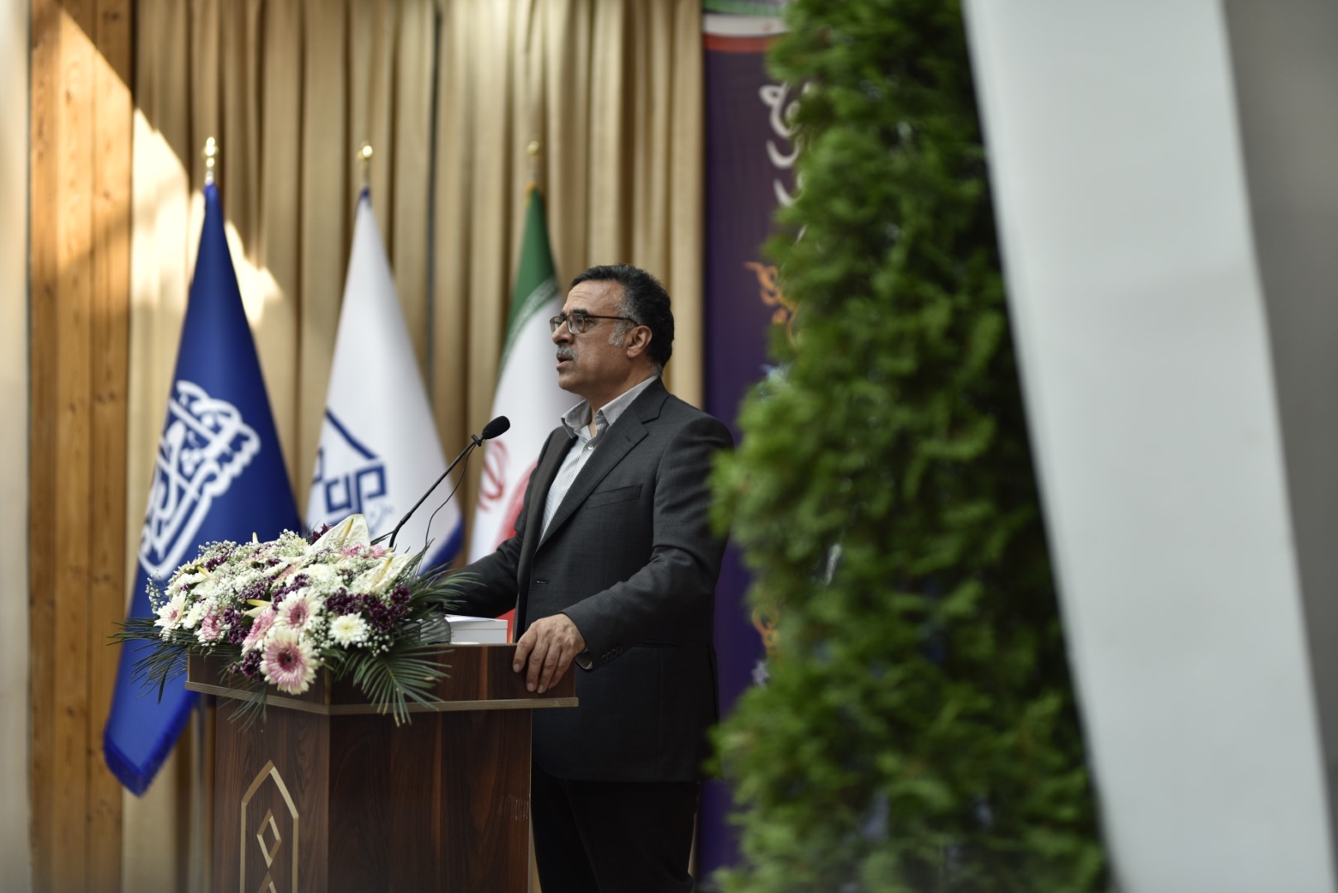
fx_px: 3160
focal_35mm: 85
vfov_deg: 16.1
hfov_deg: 23.9
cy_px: 446
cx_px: 669
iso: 80
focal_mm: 85
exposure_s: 1/500
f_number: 1.4
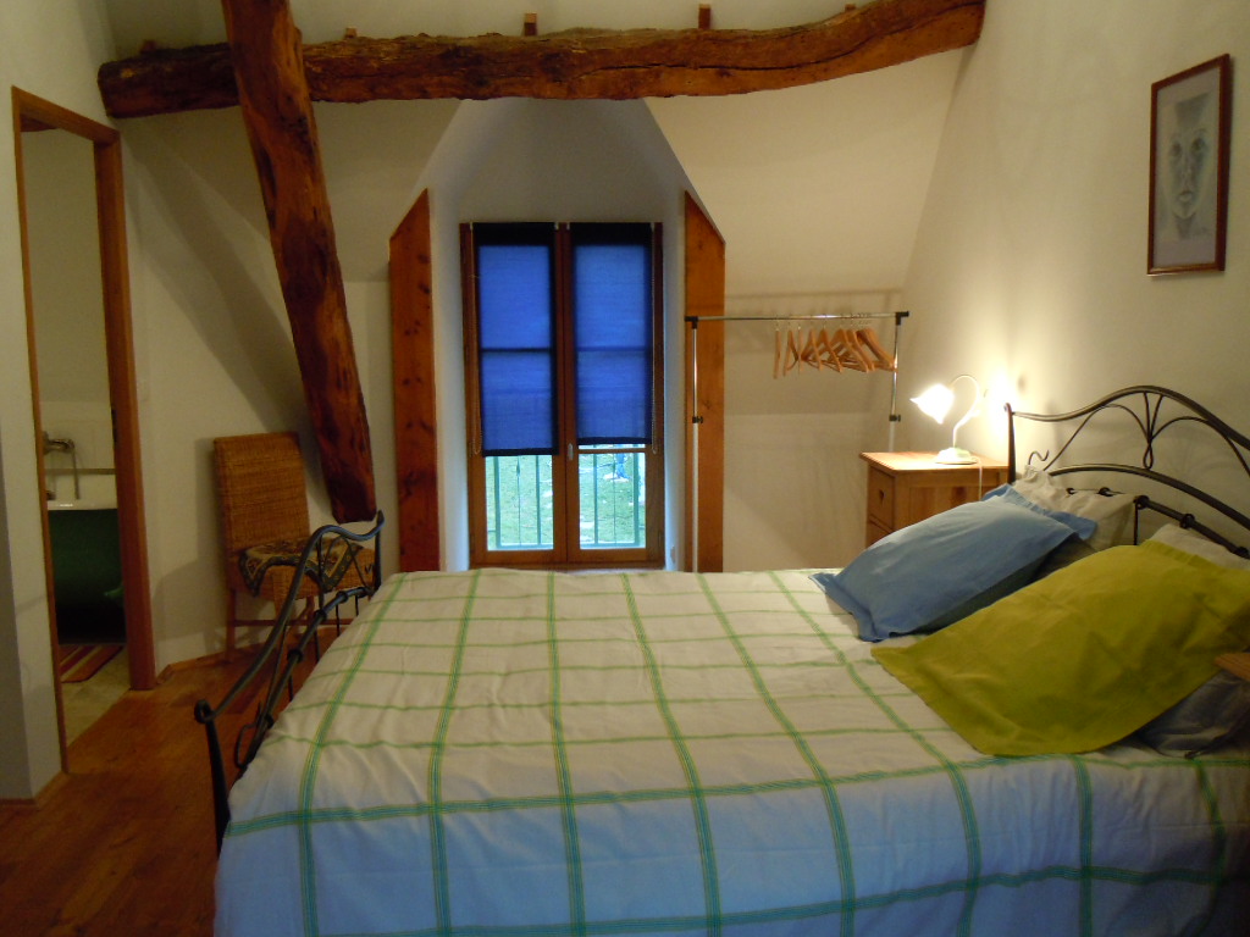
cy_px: 468
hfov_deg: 60.0
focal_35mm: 30
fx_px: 1083
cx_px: 625
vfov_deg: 46.8
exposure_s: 1/13
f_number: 3.5
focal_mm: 5.4
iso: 400
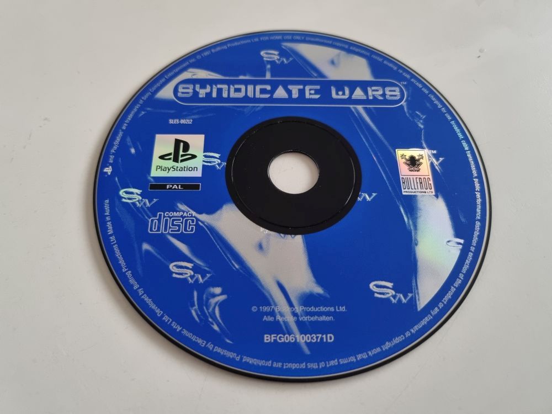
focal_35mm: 26
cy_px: 207
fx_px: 415
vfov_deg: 53.1
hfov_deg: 67.3
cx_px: 276
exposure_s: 1/33
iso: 640
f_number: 1.8
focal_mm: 5.4
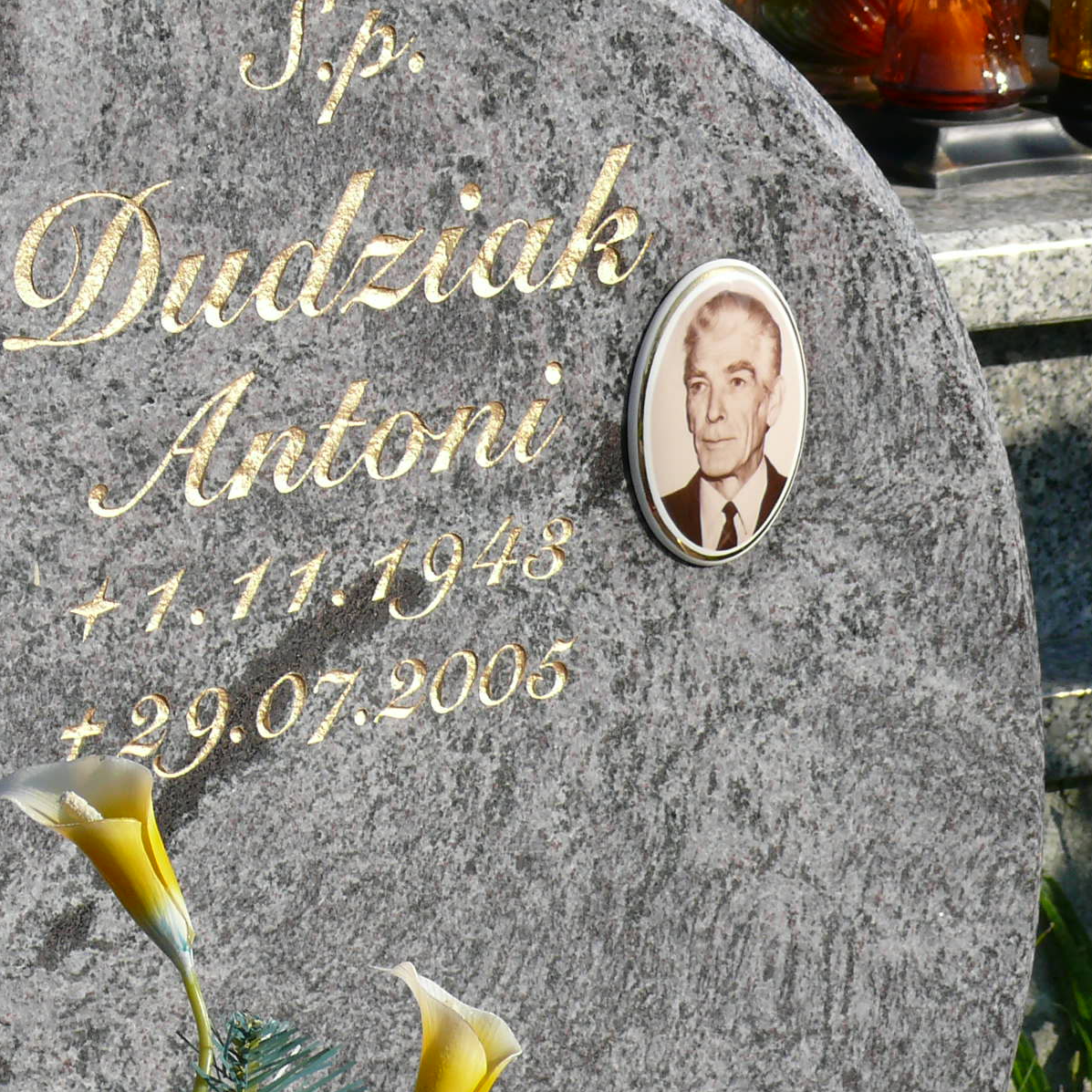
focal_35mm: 215
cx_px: 376
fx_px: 7673
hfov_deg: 8.1
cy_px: 546
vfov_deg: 8.1
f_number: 5.6
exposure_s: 1/500
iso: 100
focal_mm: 21.5
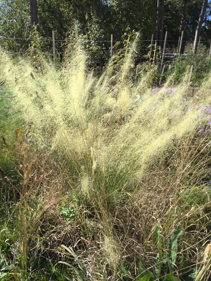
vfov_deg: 61.7
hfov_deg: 48.2
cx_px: 106
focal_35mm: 29
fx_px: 236
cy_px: 140
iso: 32
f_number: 2.2
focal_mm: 4.15
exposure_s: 1/1236
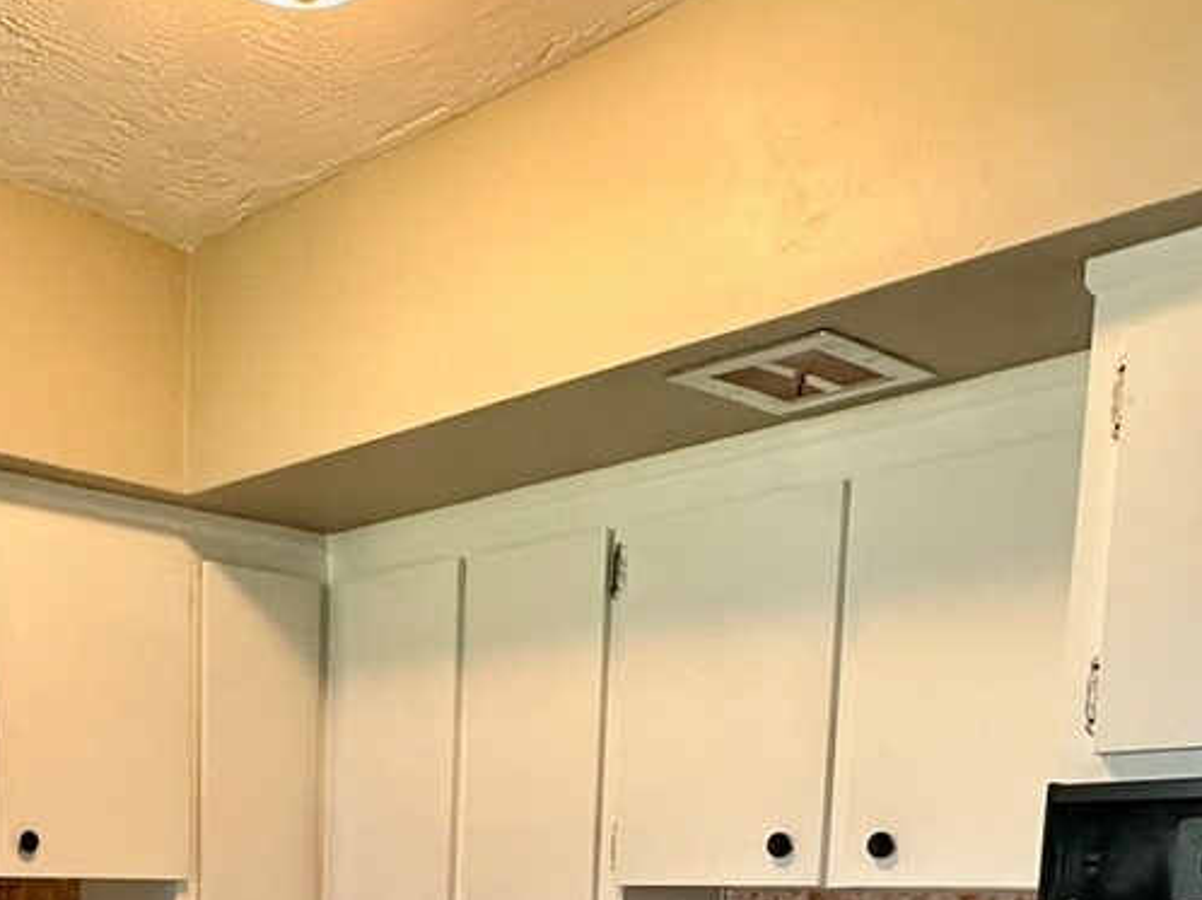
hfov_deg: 40.4
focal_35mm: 45
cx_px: 241
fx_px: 1562
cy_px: 1144
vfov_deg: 27.4
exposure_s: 1/120
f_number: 2.2
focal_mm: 2.22
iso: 200
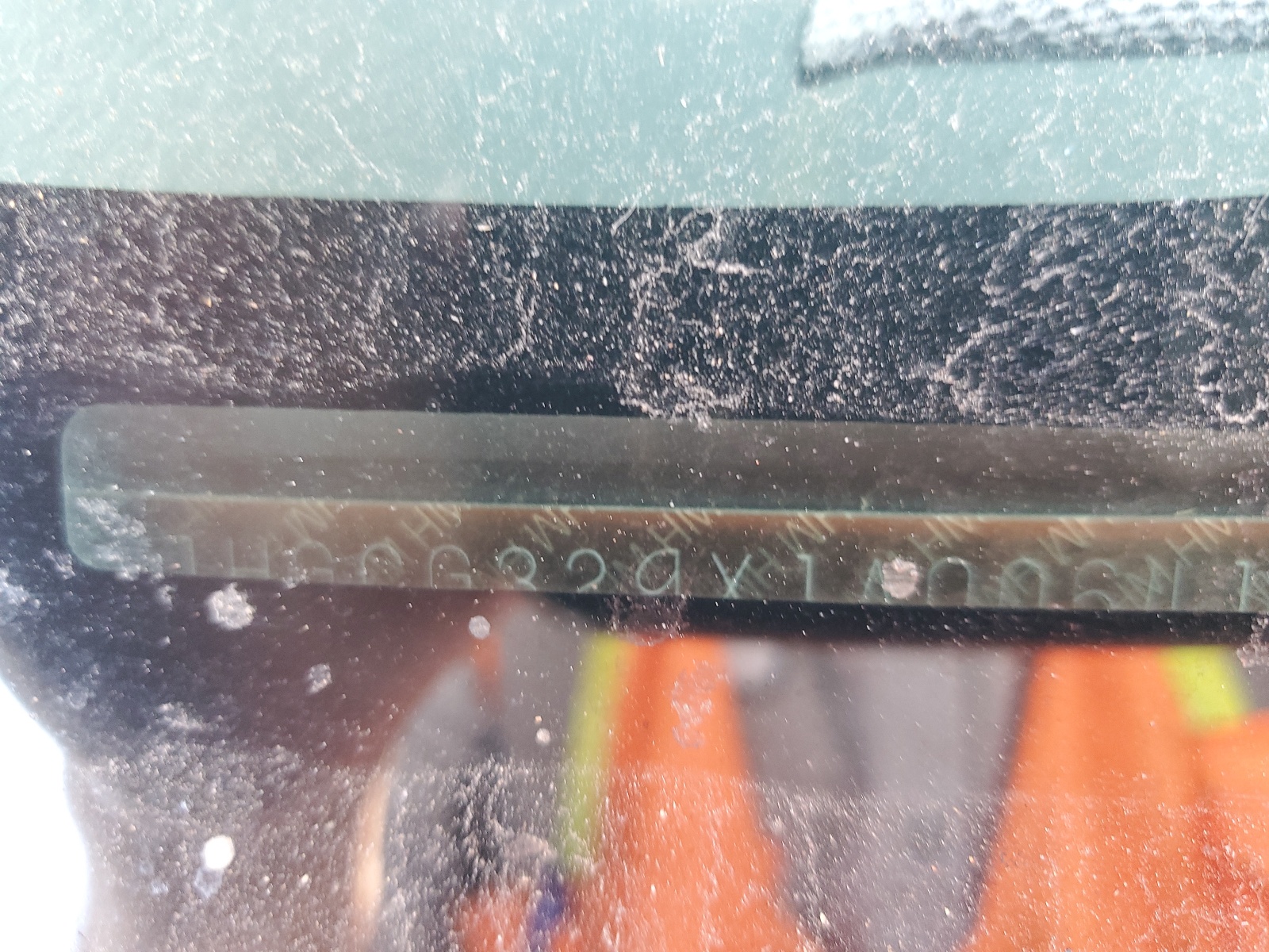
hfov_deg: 67.3
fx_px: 953
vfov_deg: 53.1
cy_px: 476
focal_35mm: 26
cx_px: 634
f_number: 1.5
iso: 136
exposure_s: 1/60.2
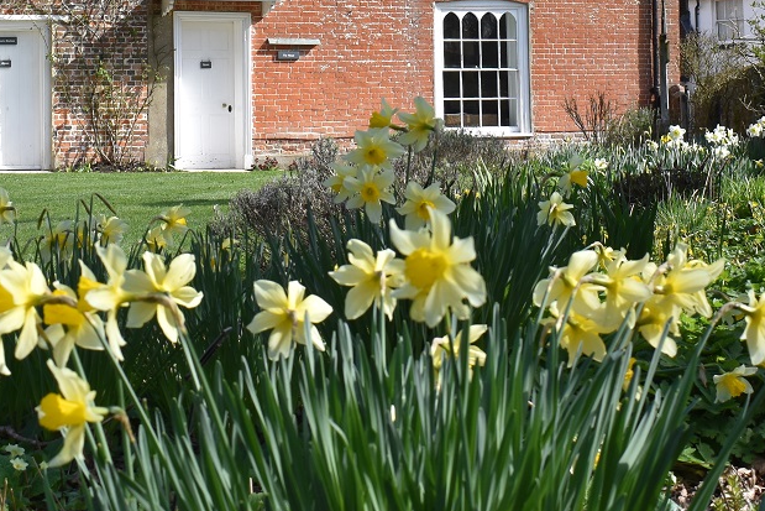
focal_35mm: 80
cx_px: 416
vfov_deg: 16.5
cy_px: -59
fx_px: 1700
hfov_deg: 25.3
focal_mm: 22
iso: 200
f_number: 9
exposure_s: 1/320
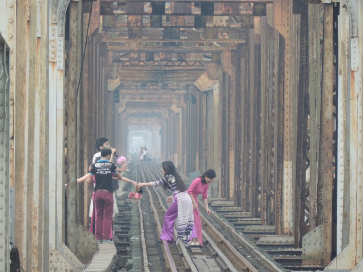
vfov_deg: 2.5
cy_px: 136
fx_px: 6292
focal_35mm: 600
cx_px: 182
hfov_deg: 3.3
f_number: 4.9
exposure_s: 1/200
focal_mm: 107
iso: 400
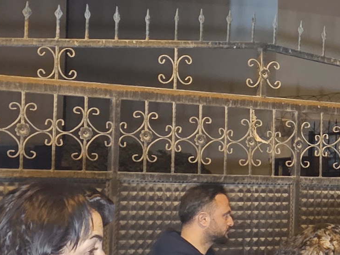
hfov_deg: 14.3
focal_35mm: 125
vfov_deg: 11.8
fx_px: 1228
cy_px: 79
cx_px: 571
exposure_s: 1/25
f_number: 1.7
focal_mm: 6.3
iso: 800
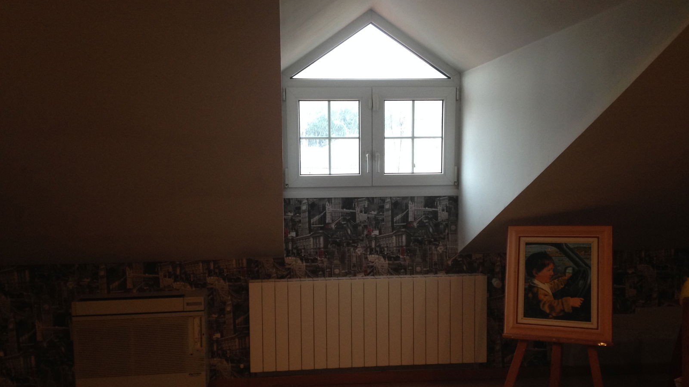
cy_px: 224
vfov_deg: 32.8
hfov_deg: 55.3
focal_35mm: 36
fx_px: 658
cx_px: 344
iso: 125
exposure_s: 1/20
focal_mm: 4.12
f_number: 2.4
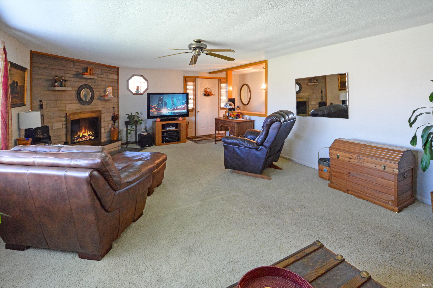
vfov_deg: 77.2
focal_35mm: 15
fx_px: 180
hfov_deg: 100.4
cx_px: 216
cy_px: 144
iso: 2500
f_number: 3.5
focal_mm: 10
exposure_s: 1/60
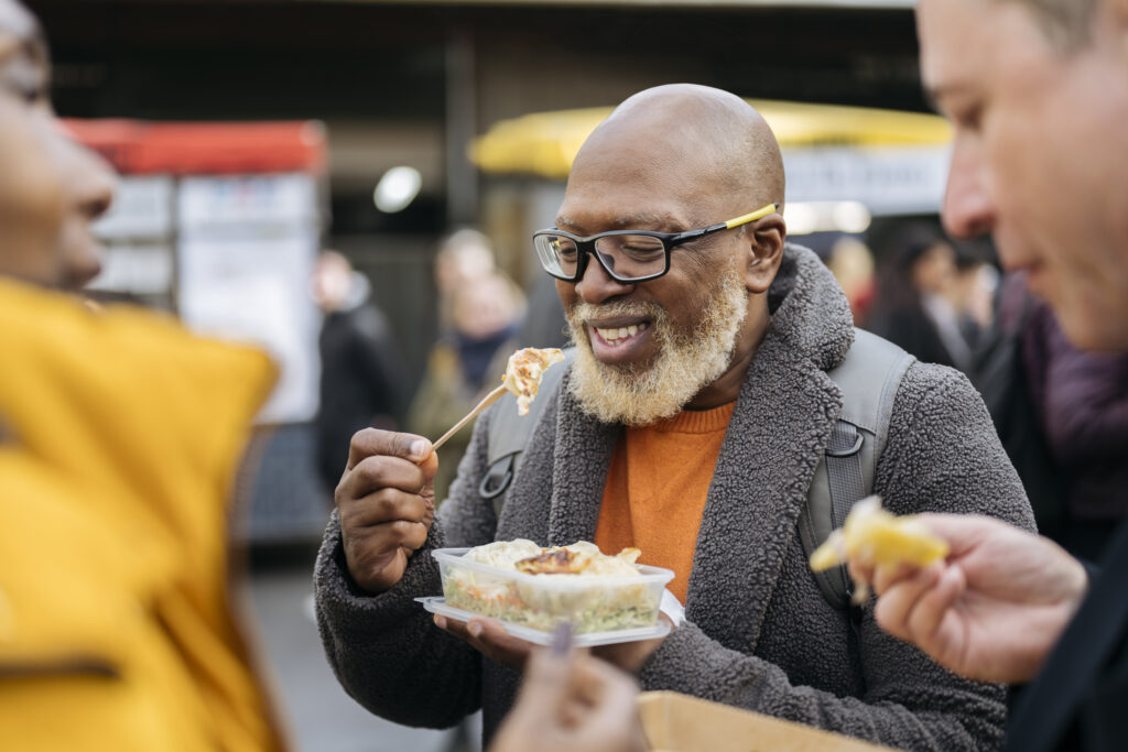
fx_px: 1567
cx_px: 564
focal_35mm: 50
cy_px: 376
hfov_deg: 39.6
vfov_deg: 27.0
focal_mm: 50
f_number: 1.8
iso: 64
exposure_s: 1/250
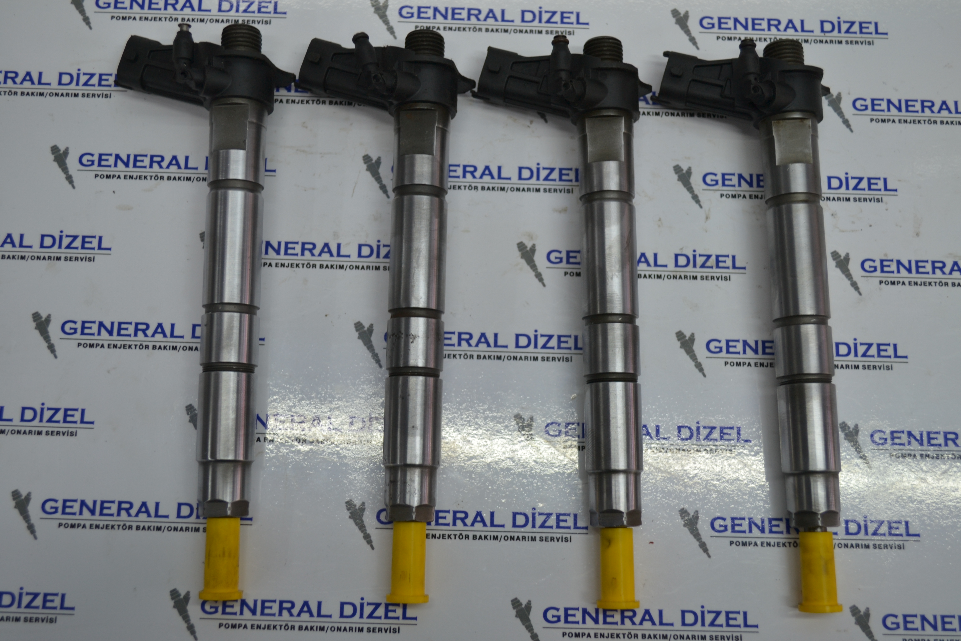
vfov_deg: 31.9
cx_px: 480
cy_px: 320
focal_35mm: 42
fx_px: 1121
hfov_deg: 46.4
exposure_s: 1/30
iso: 140
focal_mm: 28
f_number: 4.5
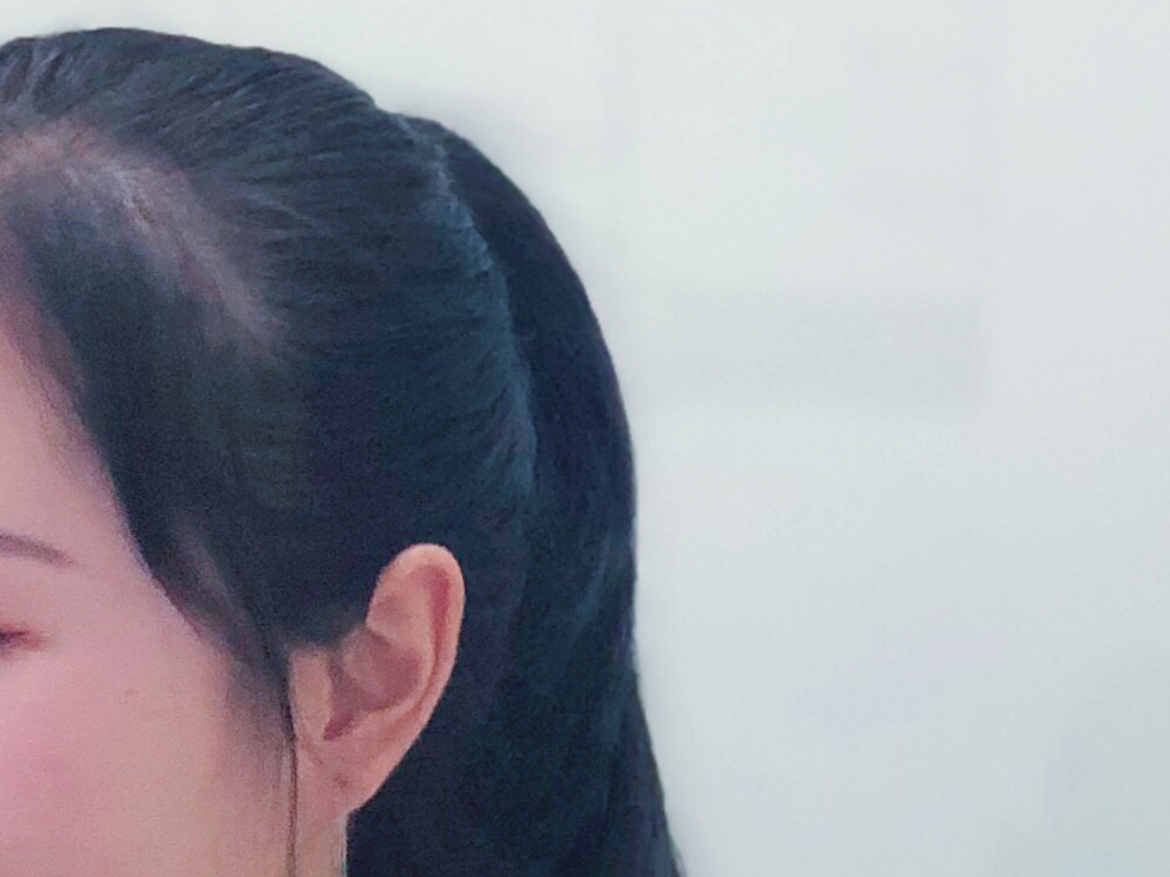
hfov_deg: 9.1
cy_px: 1090
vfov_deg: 6.9
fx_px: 7199
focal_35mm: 213
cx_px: -384
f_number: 2.4
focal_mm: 6
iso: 125
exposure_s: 1/33
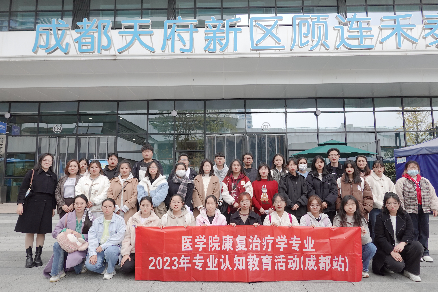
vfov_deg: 53.1
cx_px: 219
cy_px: 146
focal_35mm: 24
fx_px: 292
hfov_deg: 73.7
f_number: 2.8
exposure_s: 1/500
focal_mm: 9
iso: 100
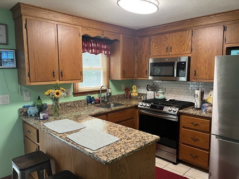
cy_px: 90
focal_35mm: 26
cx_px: 120
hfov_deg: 67.3
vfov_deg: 53.0
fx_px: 179
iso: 125
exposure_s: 1/60
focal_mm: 5.1
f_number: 1.6
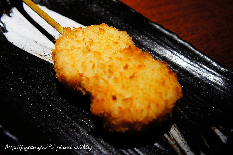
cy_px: 78
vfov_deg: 26.5
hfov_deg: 38.9
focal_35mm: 51
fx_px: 330
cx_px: 116
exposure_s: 1/60
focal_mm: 34
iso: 1250
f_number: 5.6
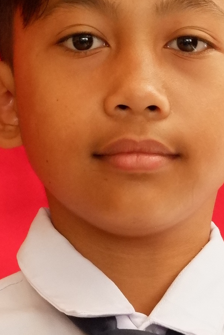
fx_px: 2247
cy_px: 296
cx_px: 149
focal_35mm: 241
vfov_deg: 8.5
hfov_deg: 5.7
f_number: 5.6
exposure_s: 1/60
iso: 3200
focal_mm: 48.4
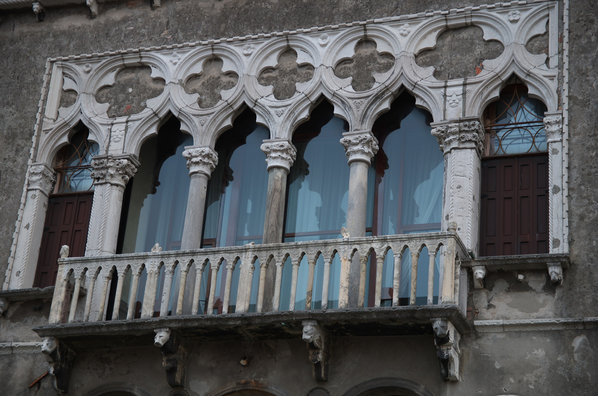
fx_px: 1243
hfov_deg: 27.0
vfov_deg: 18.1
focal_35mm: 75
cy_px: 198
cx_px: 299
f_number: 2.8
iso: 200
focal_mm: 50
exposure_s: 1/100
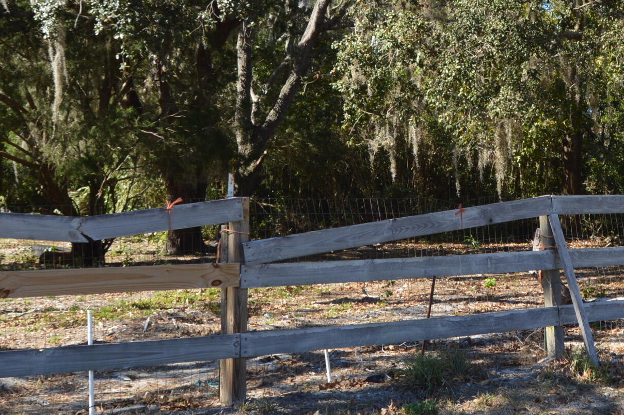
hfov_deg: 28.8
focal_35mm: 67
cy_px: 66
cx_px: 571
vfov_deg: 20.0
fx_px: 1160
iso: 100
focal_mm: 18
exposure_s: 1/125
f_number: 5.6
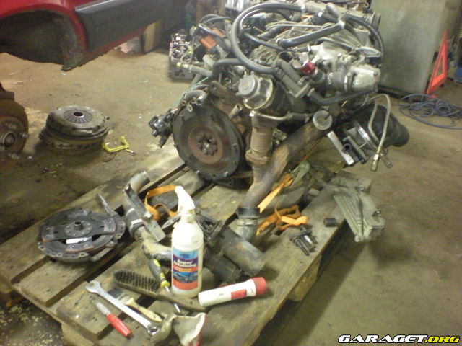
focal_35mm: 38
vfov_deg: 37.7
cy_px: 173
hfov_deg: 49.0
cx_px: 231
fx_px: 507
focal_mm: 6.3
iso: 800
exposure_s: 1/3.3
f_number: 3.1
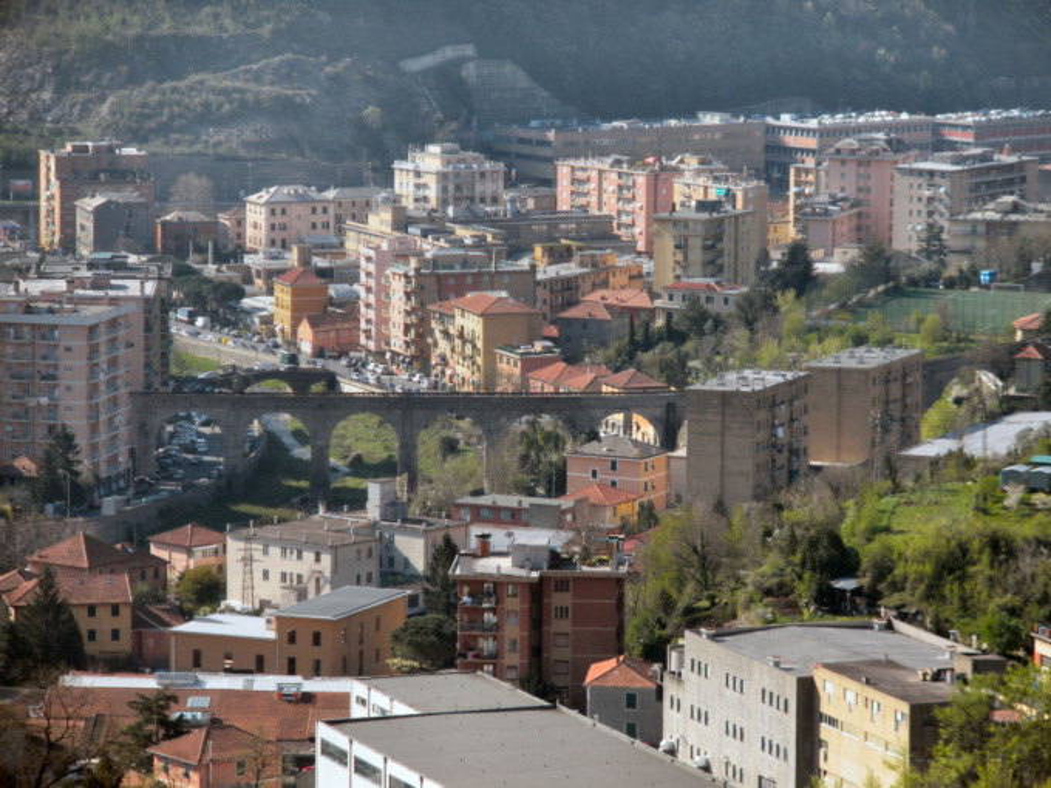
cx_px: 526
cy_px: 394
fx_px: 5283
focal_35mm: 174
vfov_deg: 8.5
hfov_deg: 11.4
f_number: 5.6
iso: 64
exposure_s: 1/201
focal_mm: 31.5
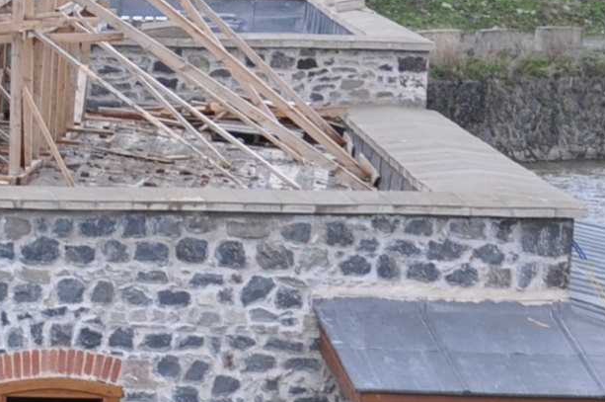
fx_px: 3961
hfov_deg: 7.9
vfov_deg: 5.8
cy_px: 219
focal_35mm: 236
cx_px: -976
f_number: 6.3
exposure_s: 1/160
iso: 200
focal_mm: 30
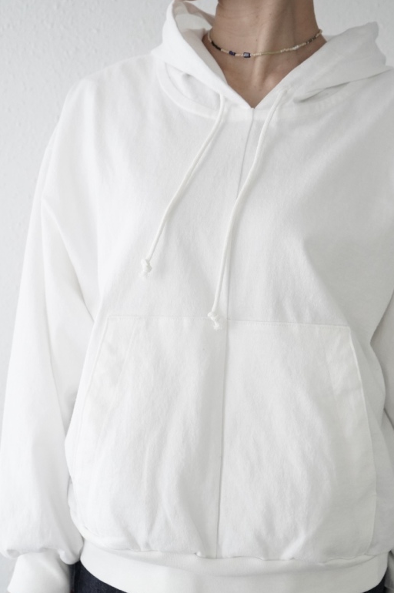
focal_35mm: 45
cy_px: 340
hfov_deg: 29.8
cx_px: 232
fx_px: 740
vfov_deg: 43.5
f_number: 5.6
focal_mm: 36
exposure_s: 1/160
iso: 5000
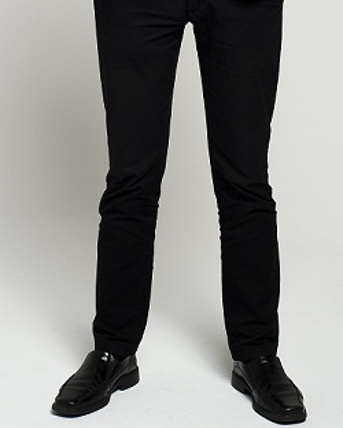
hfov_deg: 13.8
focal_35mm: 112
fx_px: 1420
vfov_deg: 16.7
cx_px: 181
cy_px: -28
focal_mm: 50
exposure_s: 1/125
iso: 100
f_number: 5.6
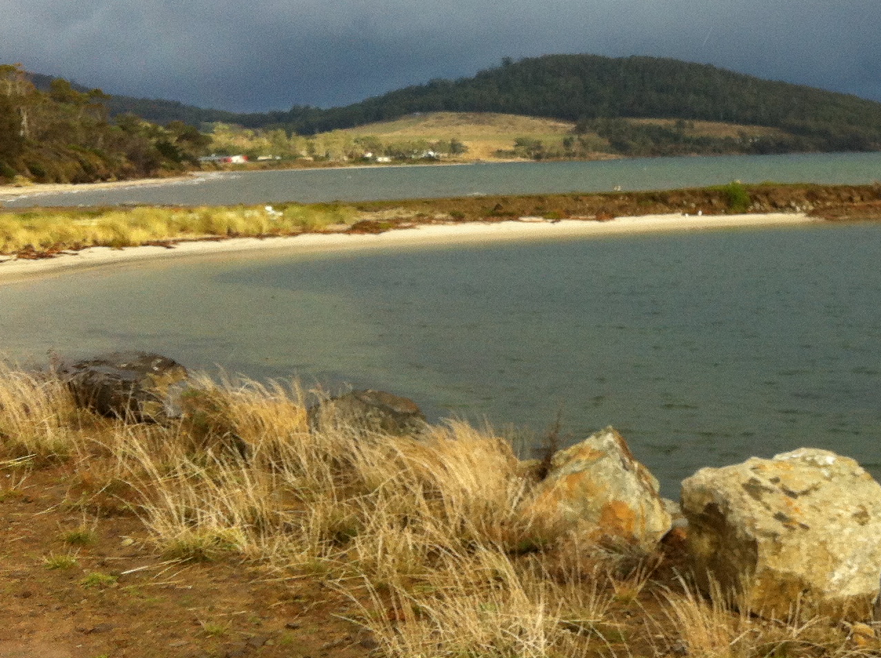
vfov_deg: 20.0
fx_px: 1804
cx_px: 745
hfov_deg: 26.8
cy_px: -7
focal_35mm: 71
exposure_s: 1/436
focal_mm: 3.85
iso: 80
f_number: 2.8
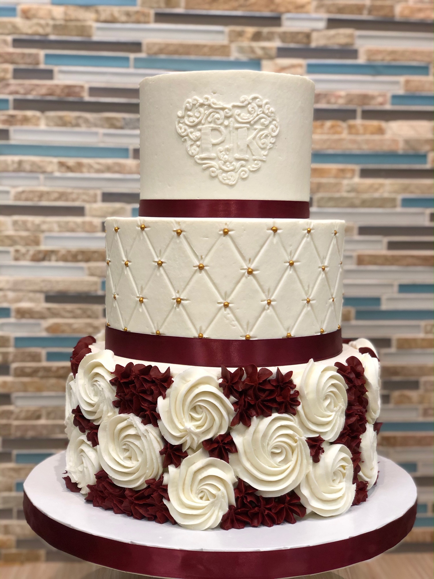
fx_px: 869
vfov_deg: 36.8
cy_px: 290
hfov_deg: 28.0
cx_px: 217
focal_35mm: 52
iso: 80
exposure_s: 1/40
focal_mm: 6
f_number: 2.4
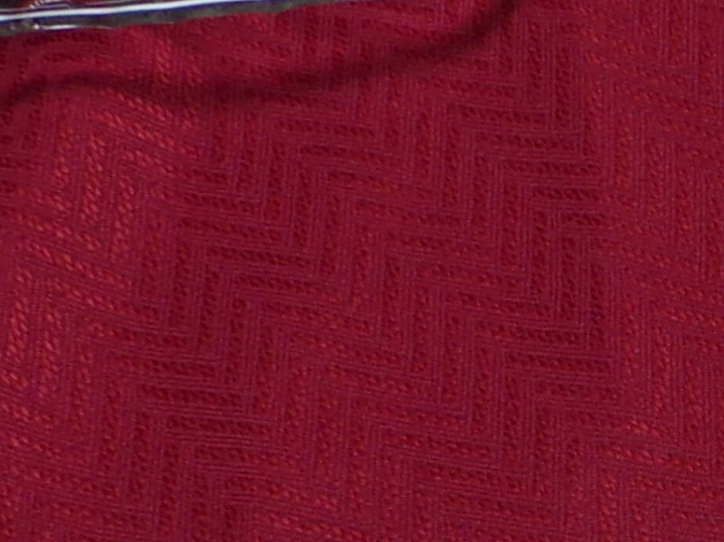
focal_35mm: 133
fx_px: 2781
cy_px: 843
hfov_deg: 13.0
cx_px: 1435
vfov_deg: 10.7
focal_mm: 4.3
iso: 100
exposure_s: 1/70
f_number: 3
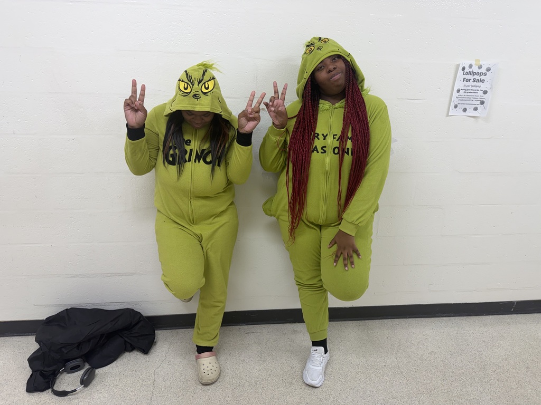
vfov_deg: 56.8
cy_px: 202
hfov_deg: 71.6
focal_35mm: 24
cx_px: 270
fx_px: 375
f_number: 1.78
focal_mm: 6.76
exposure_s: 1/120
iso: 80
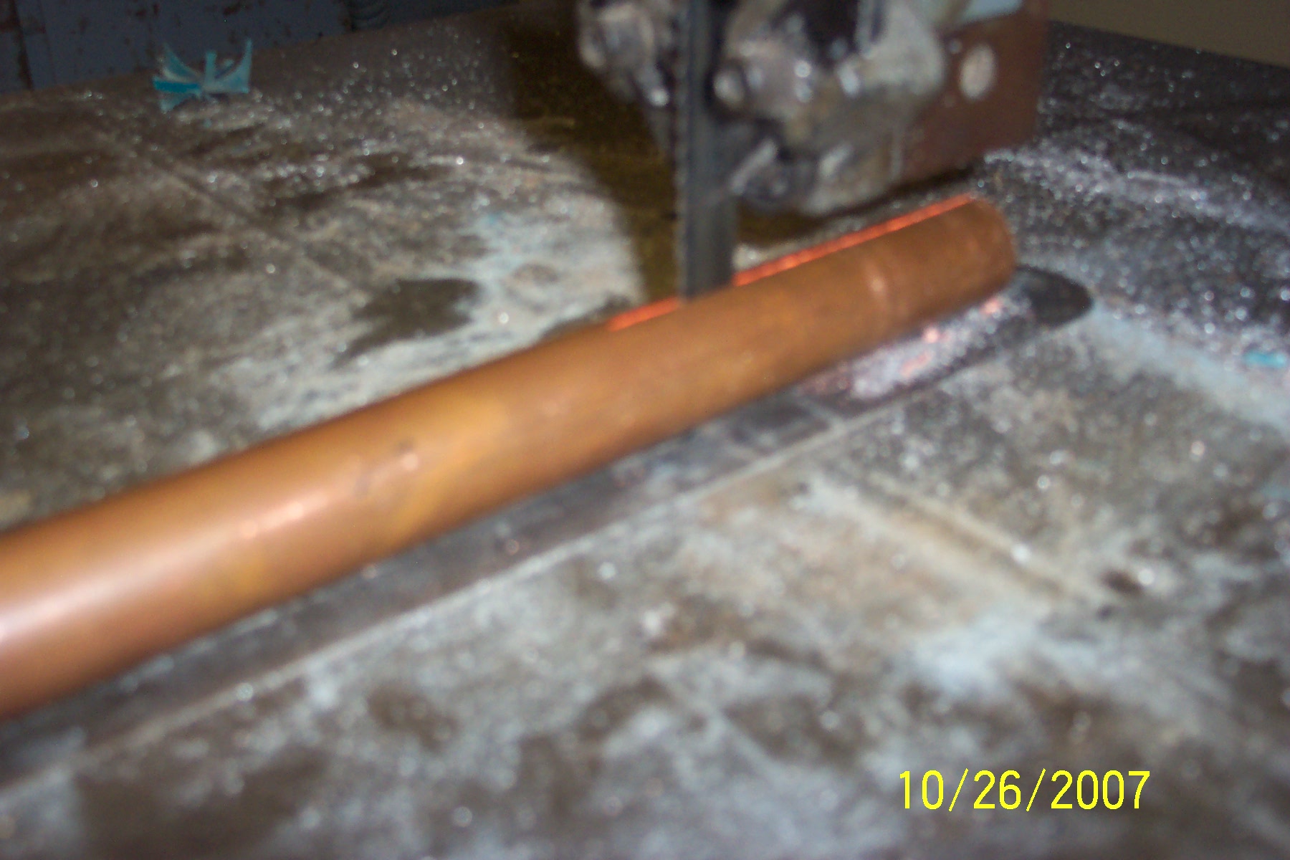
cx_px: 645
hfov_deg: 50.7
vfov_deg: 35.1
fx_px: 1362
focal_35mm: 38
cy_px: 430
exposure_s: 1/30
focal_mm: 8
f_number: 2.8
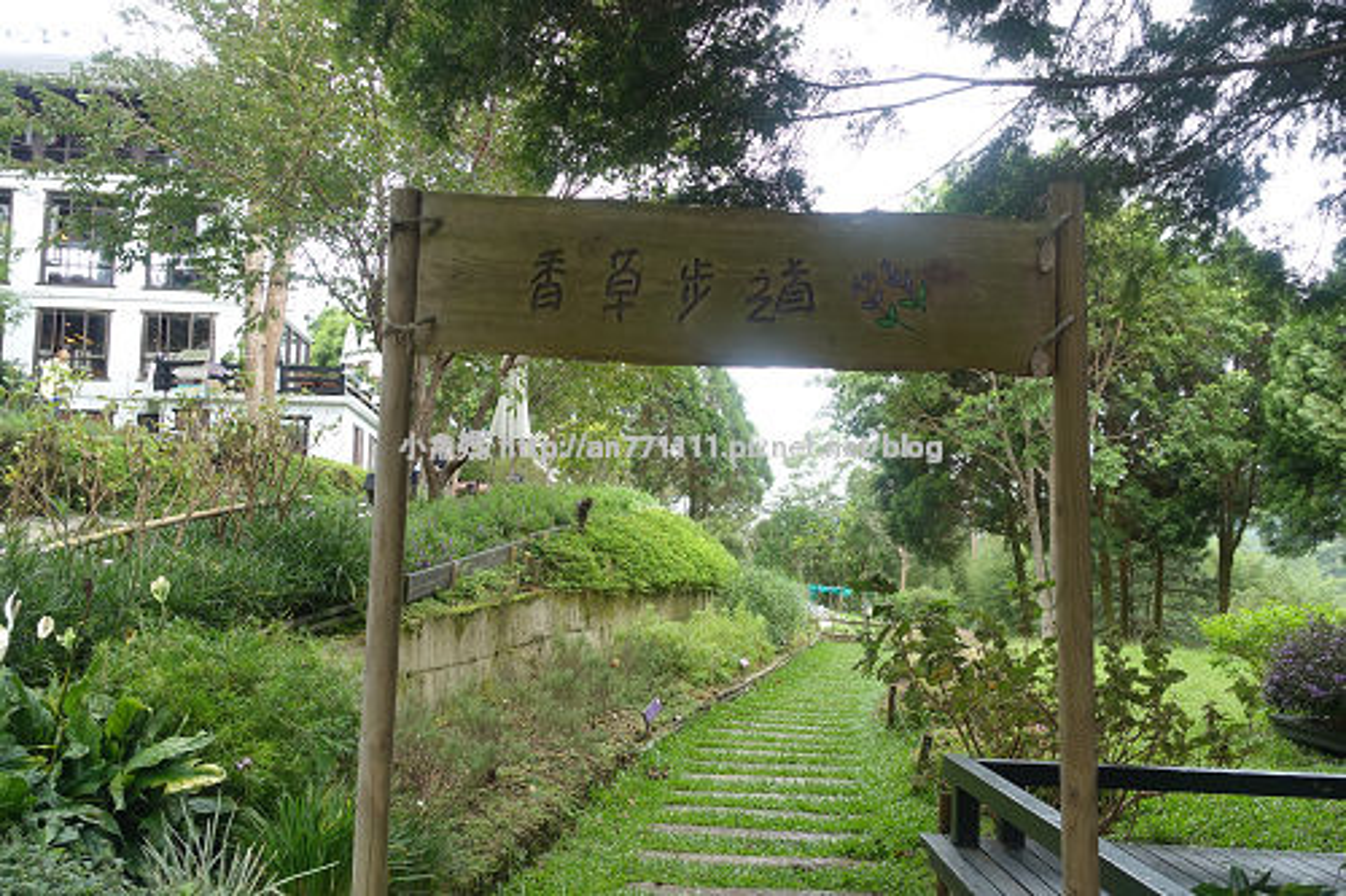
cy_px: 448
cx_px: 673
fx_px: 1159
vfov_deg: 42.3
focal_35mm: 31
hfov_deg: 60.3
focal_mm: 11.22
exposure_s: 1/100
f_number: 2.8
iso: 125
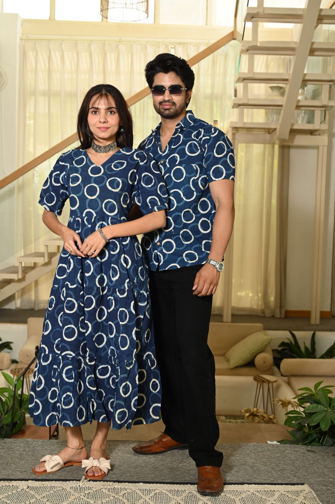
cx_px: 168
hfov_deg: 31.1
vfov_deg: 45.5
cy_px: 252
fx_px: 601
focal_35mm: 43
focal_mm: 43
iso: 320
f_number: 4.5
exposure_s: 1/160
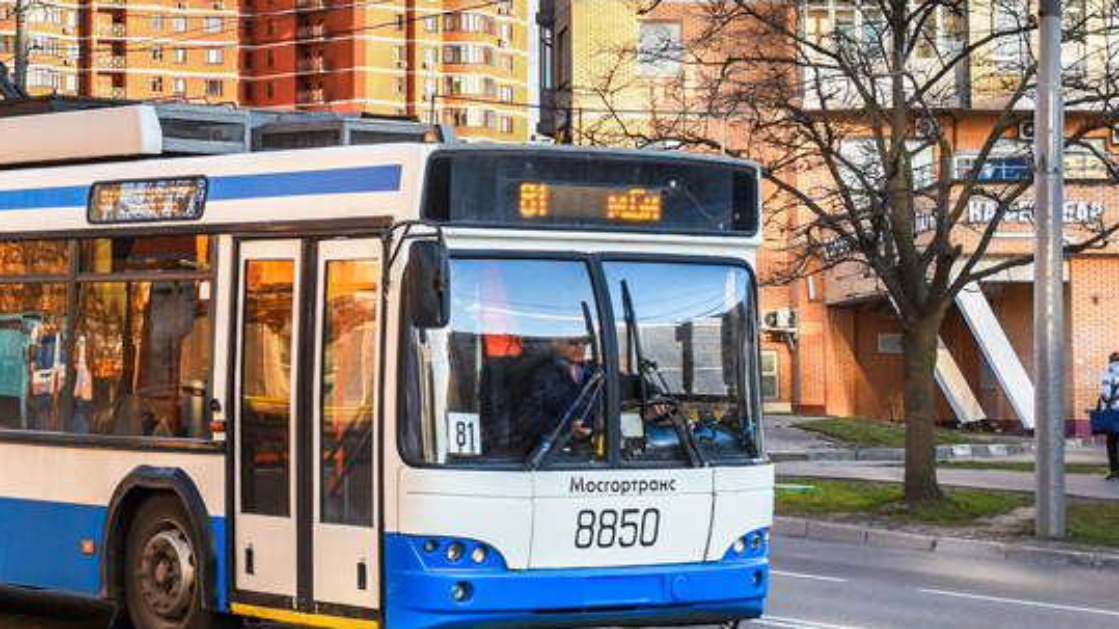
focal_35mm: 112
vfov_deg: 10.8
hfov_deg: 18.9
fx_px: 3323
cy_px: 149
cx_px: 241
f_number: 5.6
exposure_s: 1/500
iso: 400
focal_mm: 32
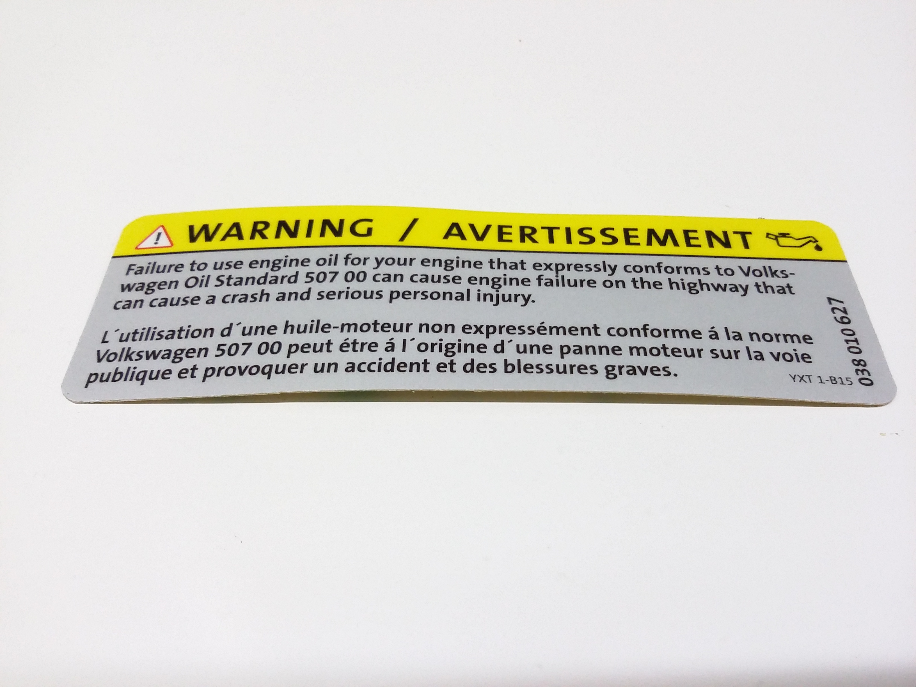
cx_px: 458
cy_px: 344
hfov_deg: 56.8
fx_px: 847
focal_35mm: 32
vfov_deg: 44.2
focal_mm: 3.4
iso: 160
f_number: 2.4
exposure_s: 1/20
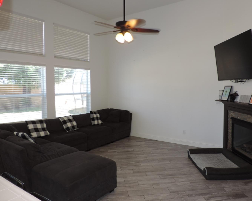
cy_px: 98
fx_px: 194
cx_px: 133
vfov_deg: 54.9
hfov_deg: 66.0
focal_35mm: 26
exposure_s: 1/40
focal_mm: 4.3
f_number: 3
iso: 100
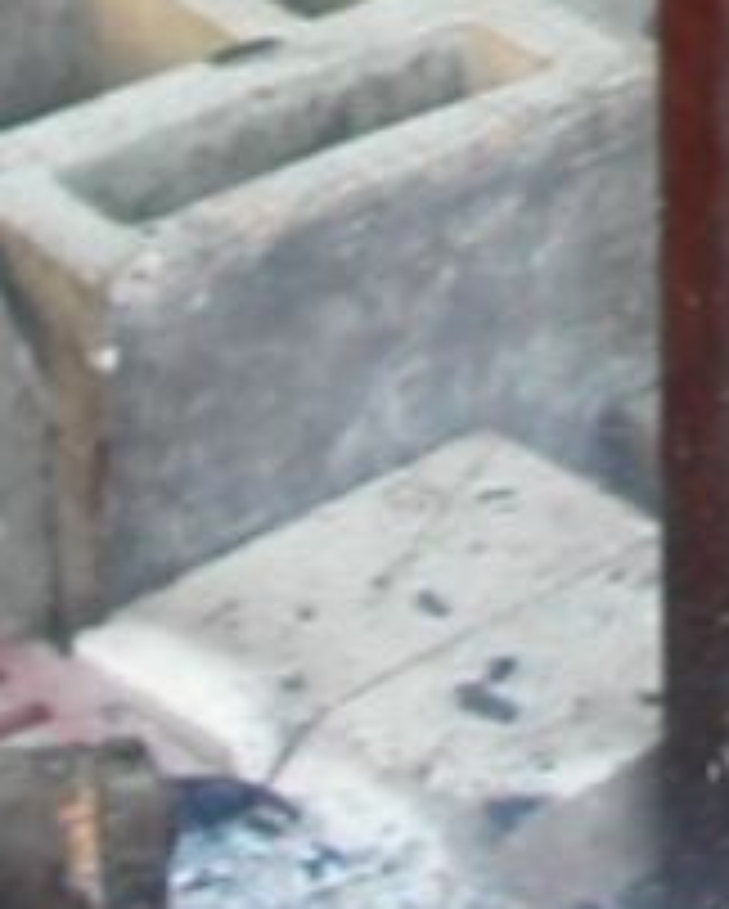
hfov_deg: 6.5
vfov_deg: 7.9
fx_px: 6328
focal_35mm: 235
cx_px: 1210
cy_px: -909
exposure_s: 1/60
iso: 100
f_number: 3.5
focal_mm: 7.8
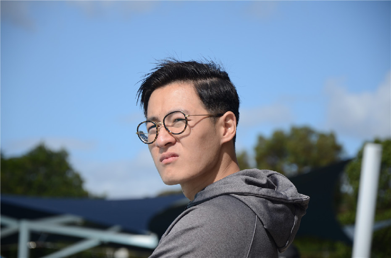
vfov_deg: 8.7
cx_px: 196
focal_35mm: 158
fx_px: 1707
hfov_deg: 13.1
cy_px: 129
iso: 100
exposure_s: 1/640
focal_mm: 105
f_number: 6.3
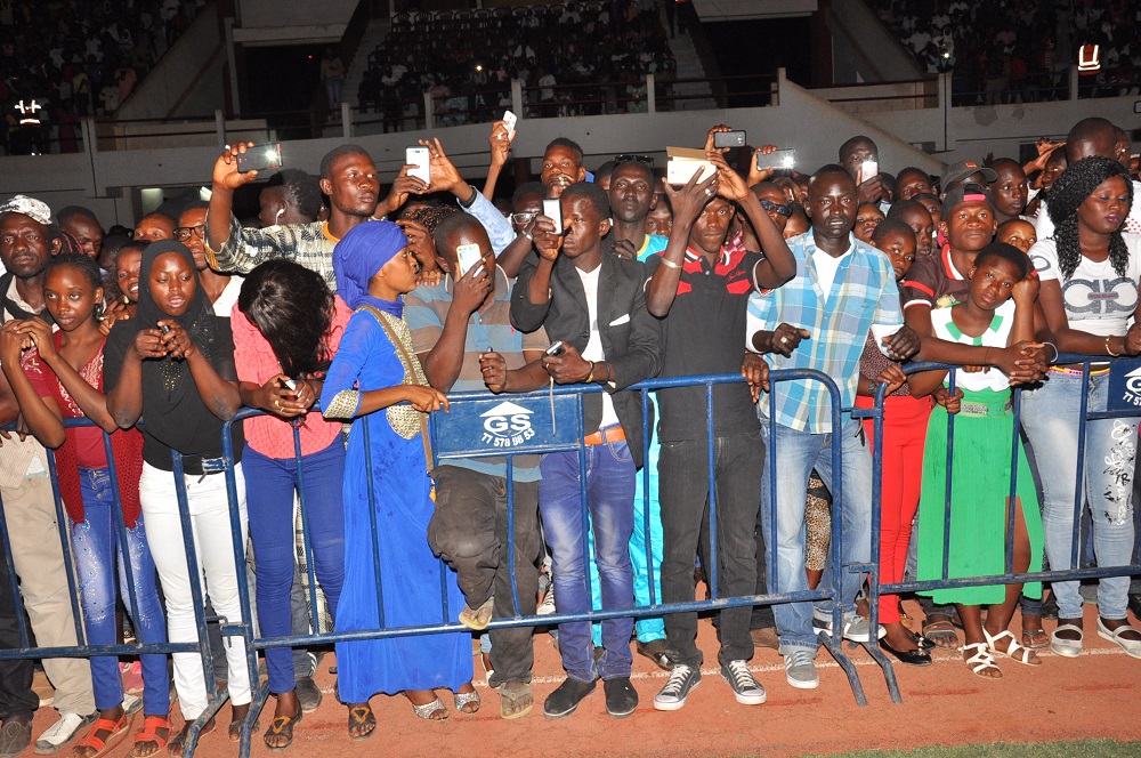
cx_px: 570
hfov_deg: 57.3
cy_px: 379
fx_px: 1045
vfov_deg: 39.9
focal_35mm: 33
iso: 640
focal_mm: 22
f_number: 6.3
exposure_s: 1/100
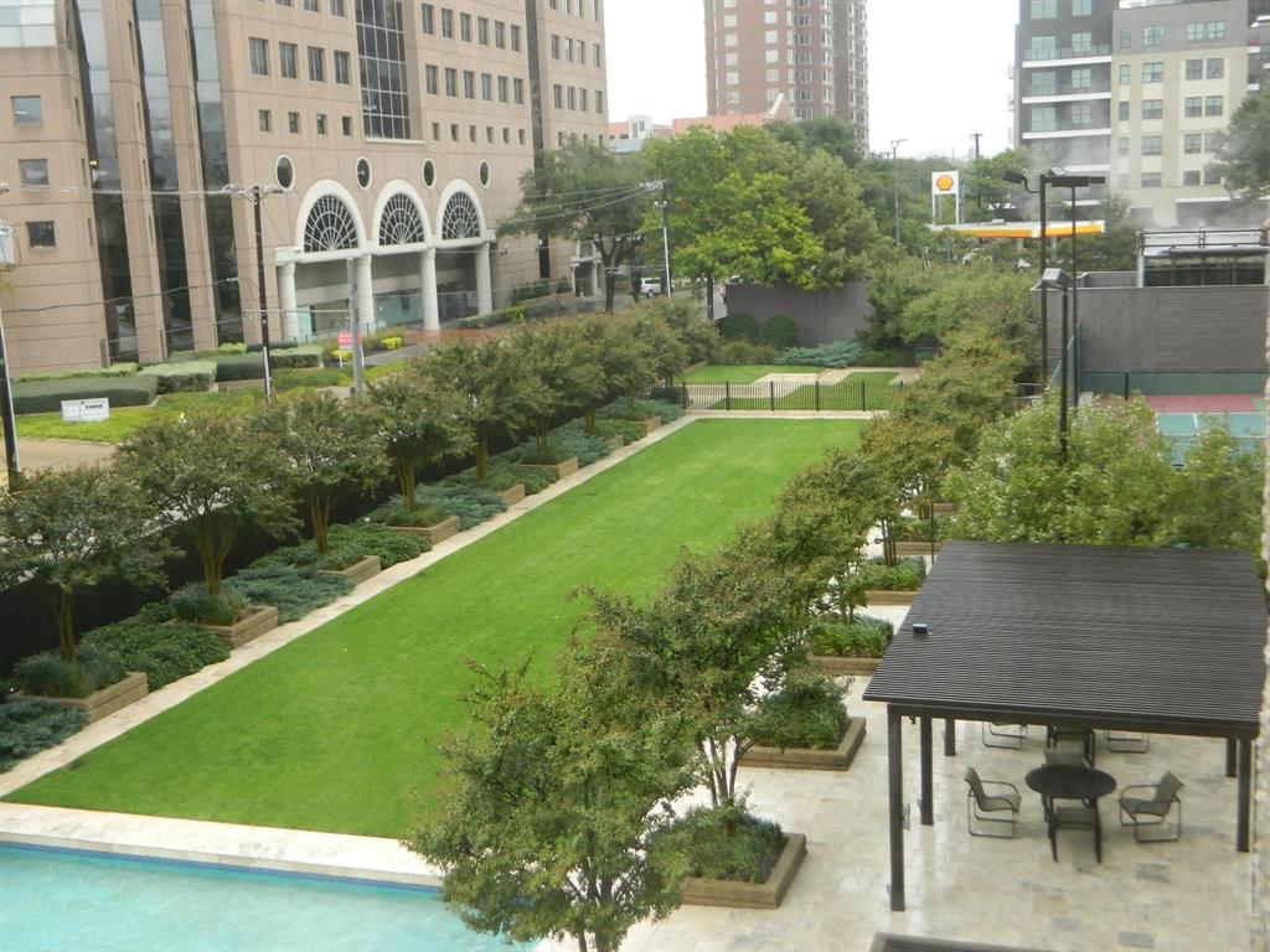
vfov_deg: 35.1
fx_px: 1504
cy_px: 476
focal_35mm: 41
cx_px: 635
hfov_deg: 45.8
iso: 100
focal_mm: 7.3
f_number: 3.5
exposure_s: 1/40
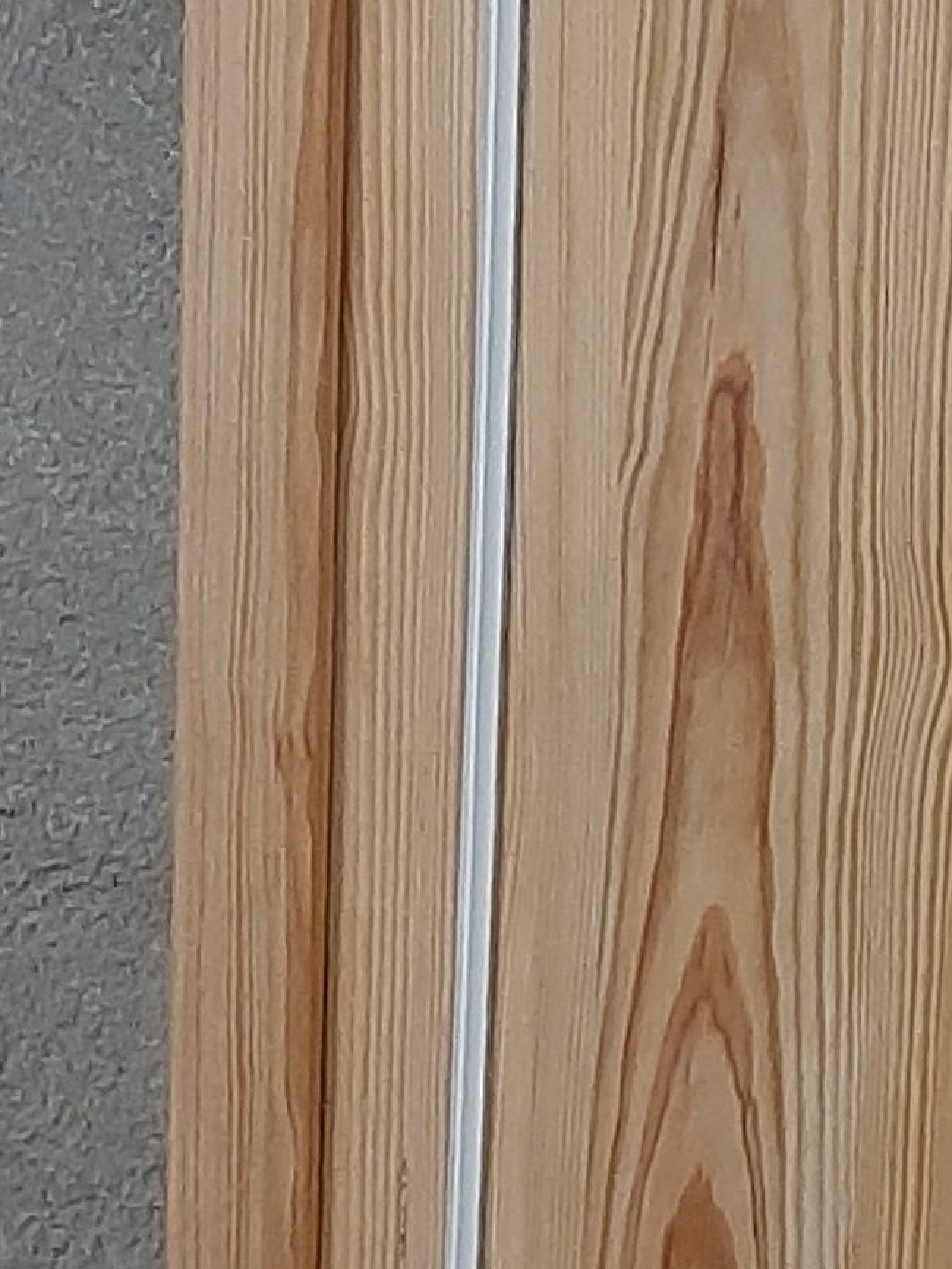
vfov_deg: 16.3
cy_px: 627
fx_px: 4435
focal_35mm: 121
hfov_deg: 11.5
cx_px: 1648
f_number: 1.7
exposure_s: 1/50
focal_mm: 3.93
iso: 200
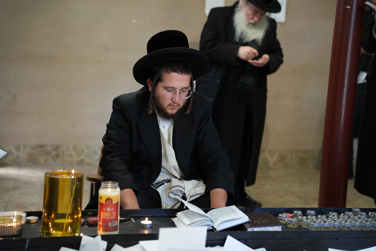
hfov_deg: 33.5
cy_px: 126
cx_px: 188
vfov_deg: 22.7
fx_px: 626
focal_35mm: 60
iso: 2000
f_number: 2.8
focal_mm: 59.9
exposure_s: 1/125
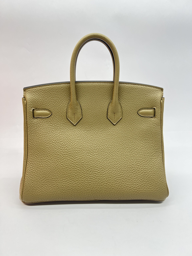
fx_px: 192
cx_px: 96
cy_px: 128
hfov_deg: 53.1
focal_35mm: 26
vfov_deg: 67.3
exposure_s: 1/100
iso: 50
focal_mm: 5.7
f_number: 1.5
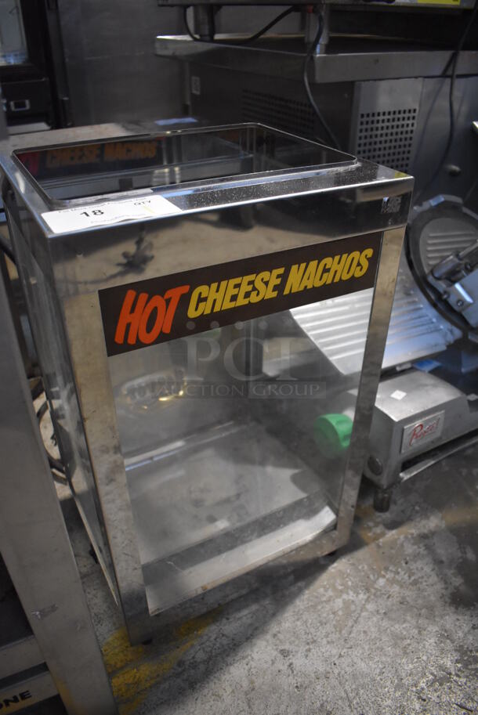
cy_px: 358
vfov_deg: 67.3
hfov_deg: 48.0
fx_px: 537
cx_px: 239
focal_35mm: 27
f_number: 3.5
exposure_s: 1/125
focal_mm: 18
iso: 3200
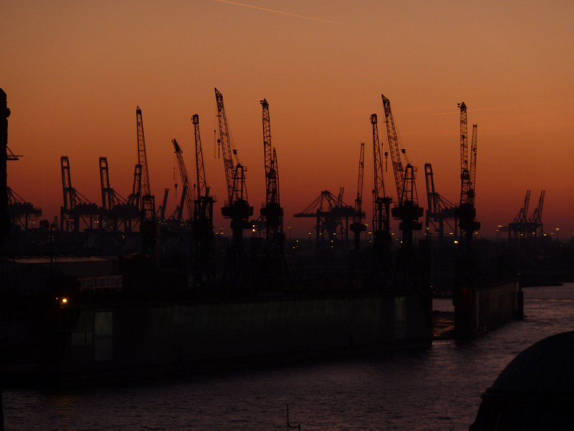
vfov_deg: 7.6
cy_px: 216
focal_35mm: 196
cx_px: 287
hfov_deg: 10.1
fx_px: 3250
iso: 100
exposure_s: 1/80
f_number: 4.5
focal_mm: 32.1
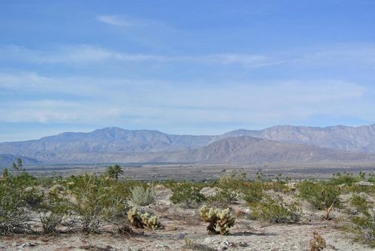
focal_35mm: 56
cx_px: 188
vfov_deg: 24.2
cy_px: 126
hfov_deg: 35.6
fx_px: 584
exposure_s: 1/640
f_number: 5
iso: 100
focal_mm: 21.1
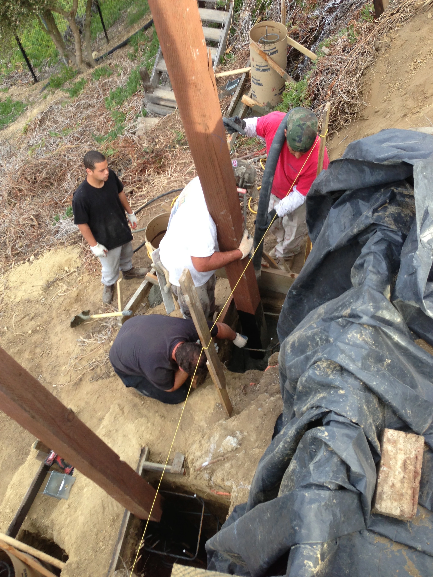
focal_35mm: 33
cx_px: 216
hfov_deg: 42.9
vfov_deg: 55.4
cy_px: 288
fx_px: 550
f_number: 2.4
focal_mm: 4.13
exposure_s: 1/120
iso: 50
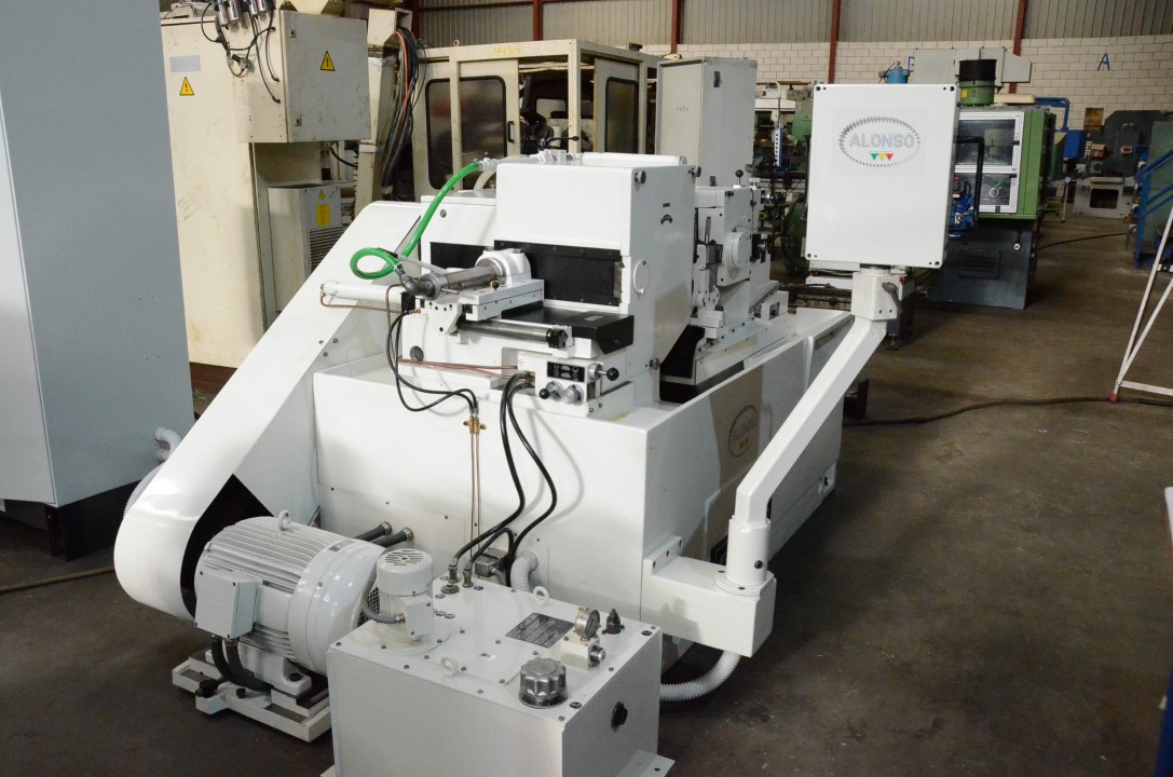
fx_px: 975
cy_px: 388
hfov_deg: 62.0
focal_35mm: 30
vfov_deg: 43.4
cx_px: 586
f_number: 8
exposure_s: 1/250
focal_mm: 20
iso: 6400
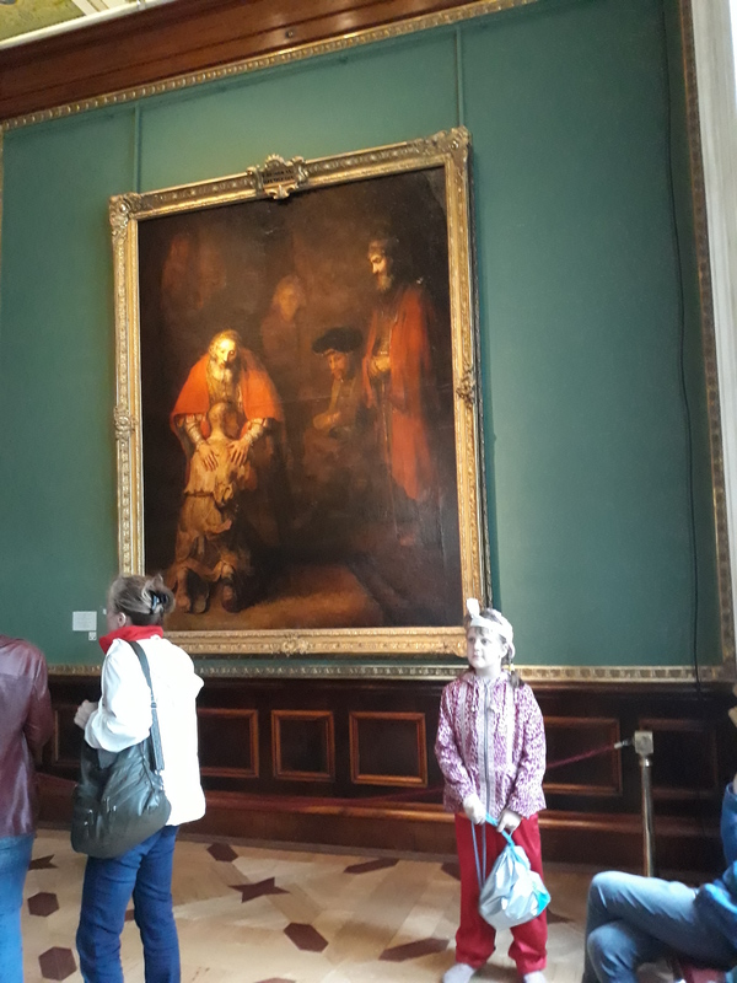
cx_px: 368
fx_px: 766
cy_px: 492
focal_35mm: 27
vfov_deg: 65.3
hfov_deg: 51.4
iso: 800
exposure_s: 1/17
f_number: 1.7
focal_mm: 3.71
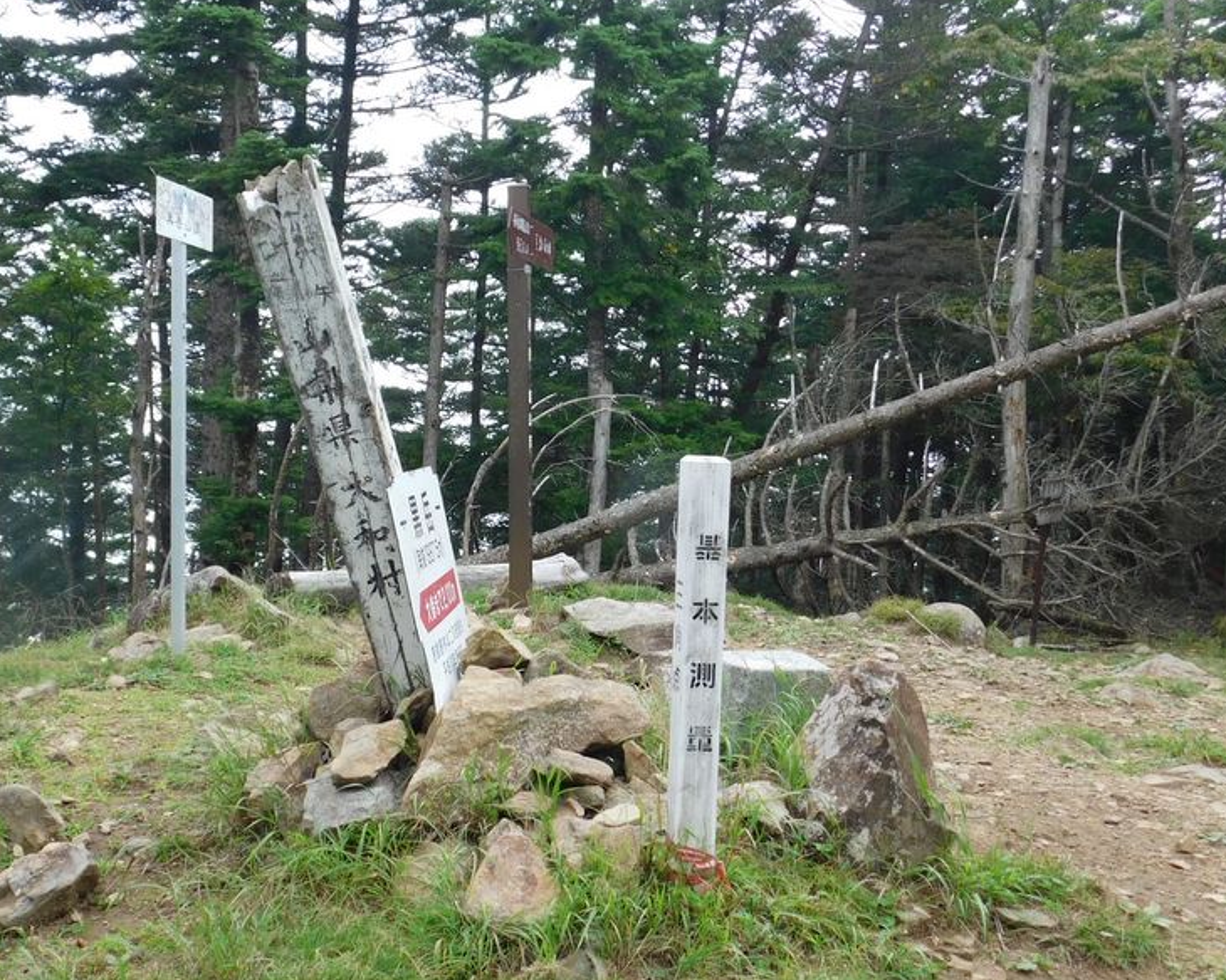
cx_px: 631
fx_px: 1089
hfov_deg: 58.8
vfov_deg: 48.5
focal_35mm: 30
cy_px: 482
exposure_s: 1/200
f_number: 3.2
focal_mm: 4.9
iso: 125
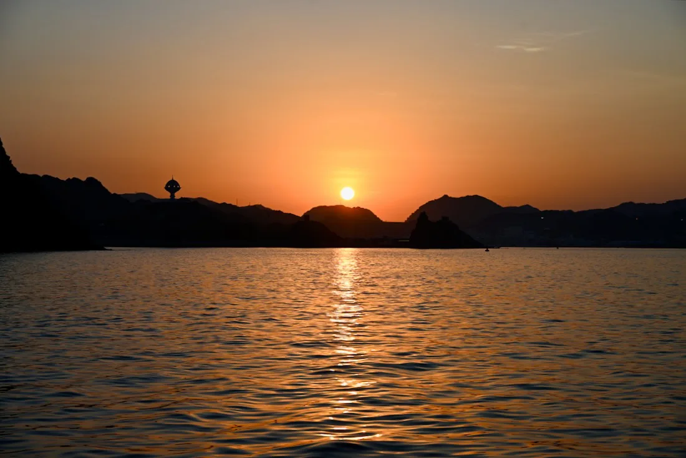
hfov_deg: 30.5
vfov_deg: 20.6
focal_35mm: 66
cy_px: 229
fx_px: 1258
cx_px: 343
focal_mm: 66
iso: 100
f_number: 7.1
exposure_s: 1/800
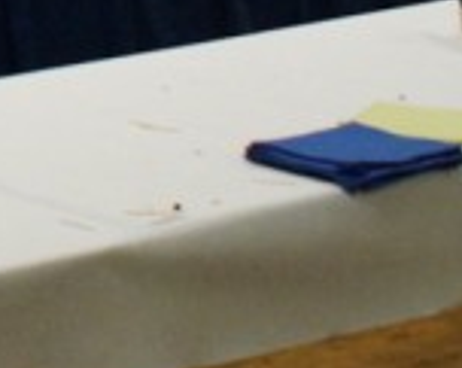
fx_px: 2593
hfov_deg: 9.1
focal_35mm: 190
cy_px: -505
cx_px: -650
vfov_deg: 7.6
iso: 1600
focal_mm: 20
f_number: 4
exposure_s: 1/125
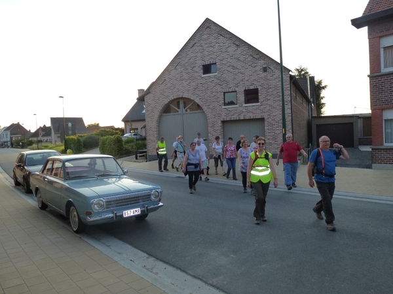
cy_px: 147
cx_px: 196
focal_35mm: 24
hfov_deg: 71.6
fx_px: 272
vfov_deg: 56.8
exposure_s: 1/250
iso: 160
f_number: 3.3
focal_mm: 4.3
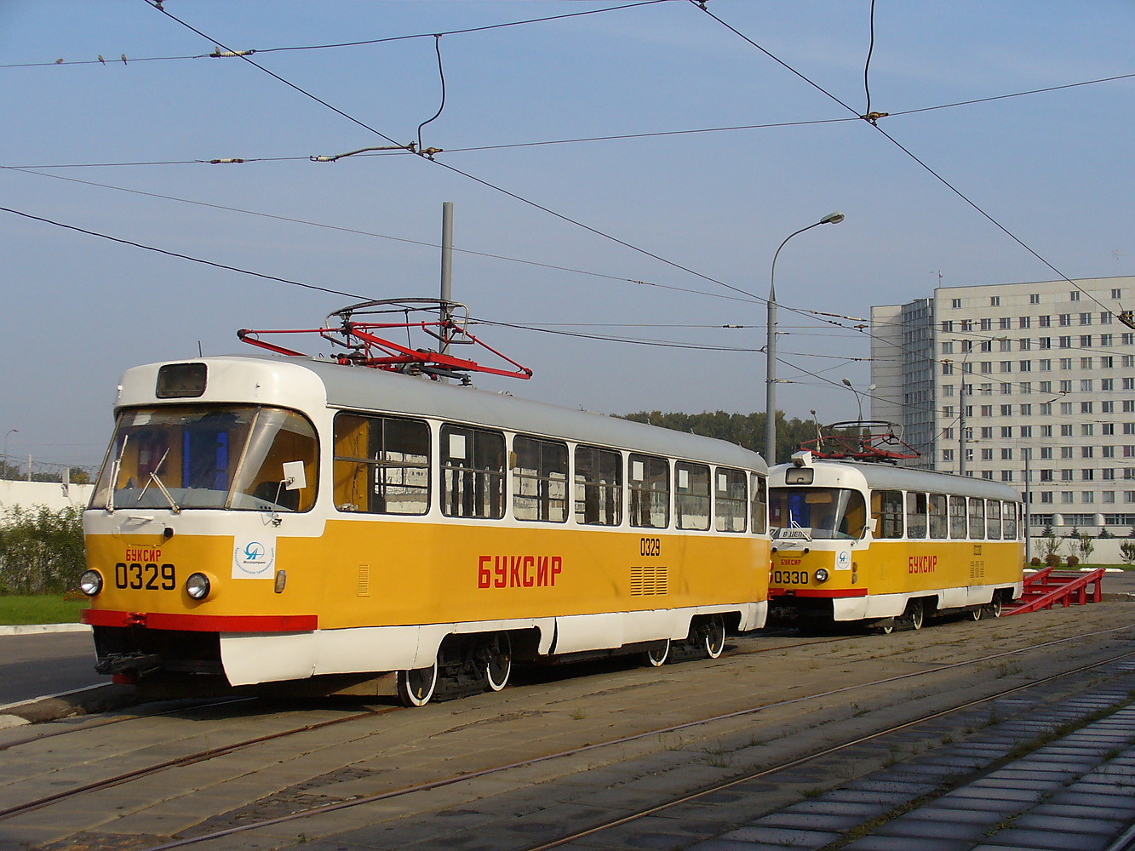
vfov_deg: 30.3
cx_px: 568
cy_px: 426
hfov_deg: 39.7
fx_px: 1574
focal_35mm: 48
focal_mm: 7.9
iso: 80
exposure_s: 1/320
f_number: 6
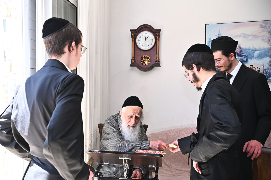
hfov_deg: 53.2
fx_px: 271
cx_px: 136
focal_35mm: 36
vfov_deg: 36.8
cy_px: 90
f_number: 5
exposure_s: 1/100
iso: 250
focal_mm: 36
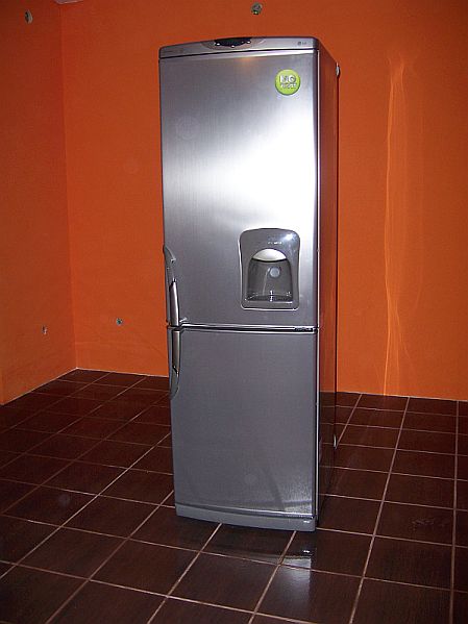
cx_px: 234
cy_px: 312
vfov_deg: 51.4
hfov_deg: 39.6
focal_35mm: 36
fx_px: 649
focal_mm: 6.2
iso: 125
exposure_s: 1/60
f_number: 2.8
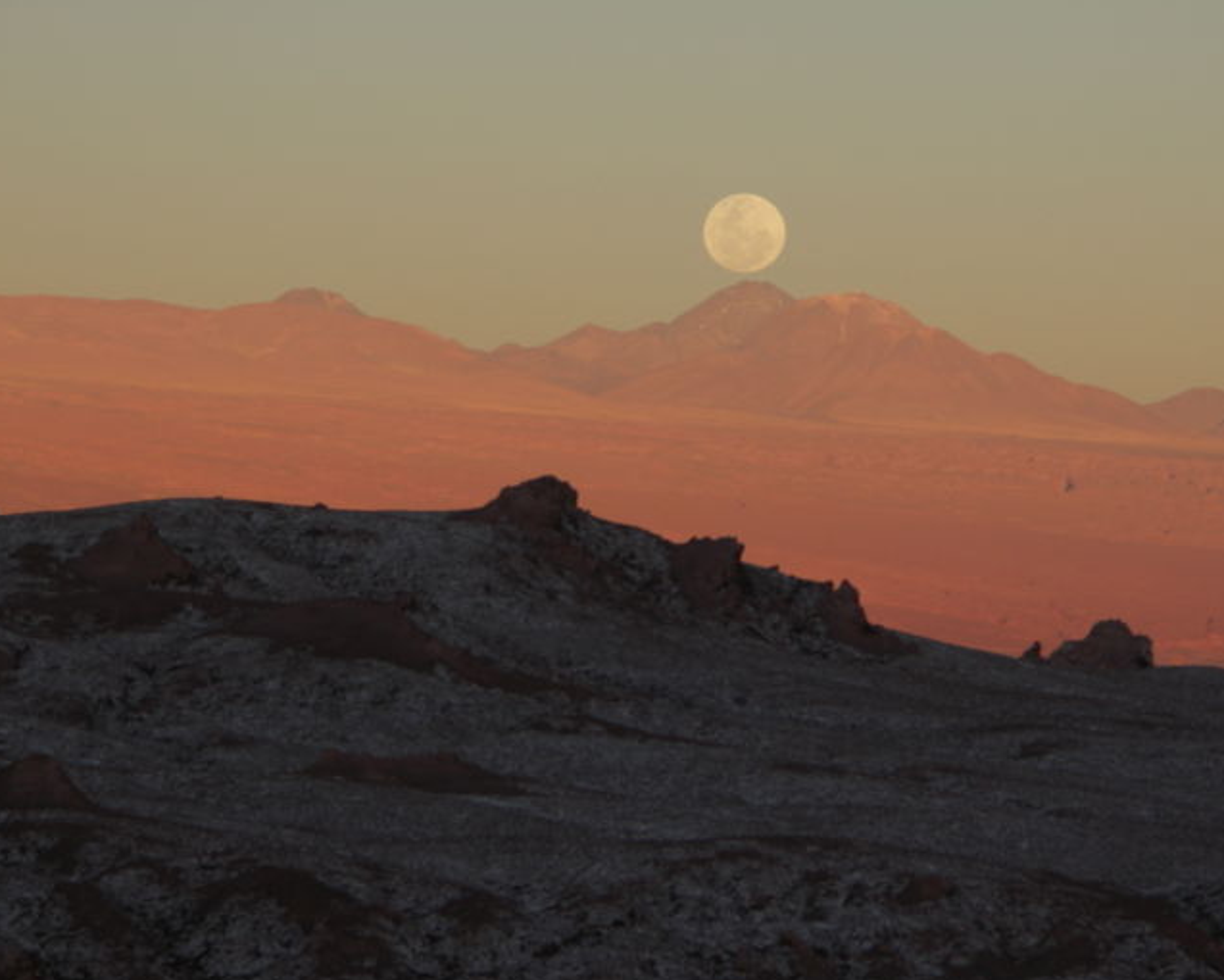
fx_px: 8878
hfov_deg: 7.9
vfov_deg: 6.3
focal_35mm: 245
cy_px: 415
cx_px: 715
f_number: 4
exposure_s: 1/200
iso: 50
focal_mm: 50.8
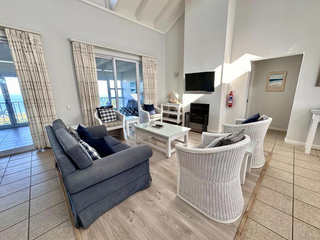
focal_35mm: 14
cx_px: 160
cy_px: 120
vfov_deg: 85.7
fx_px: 129
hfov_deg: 102.1
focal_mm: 2.22
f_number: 2.2
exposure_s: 1/100
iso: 40
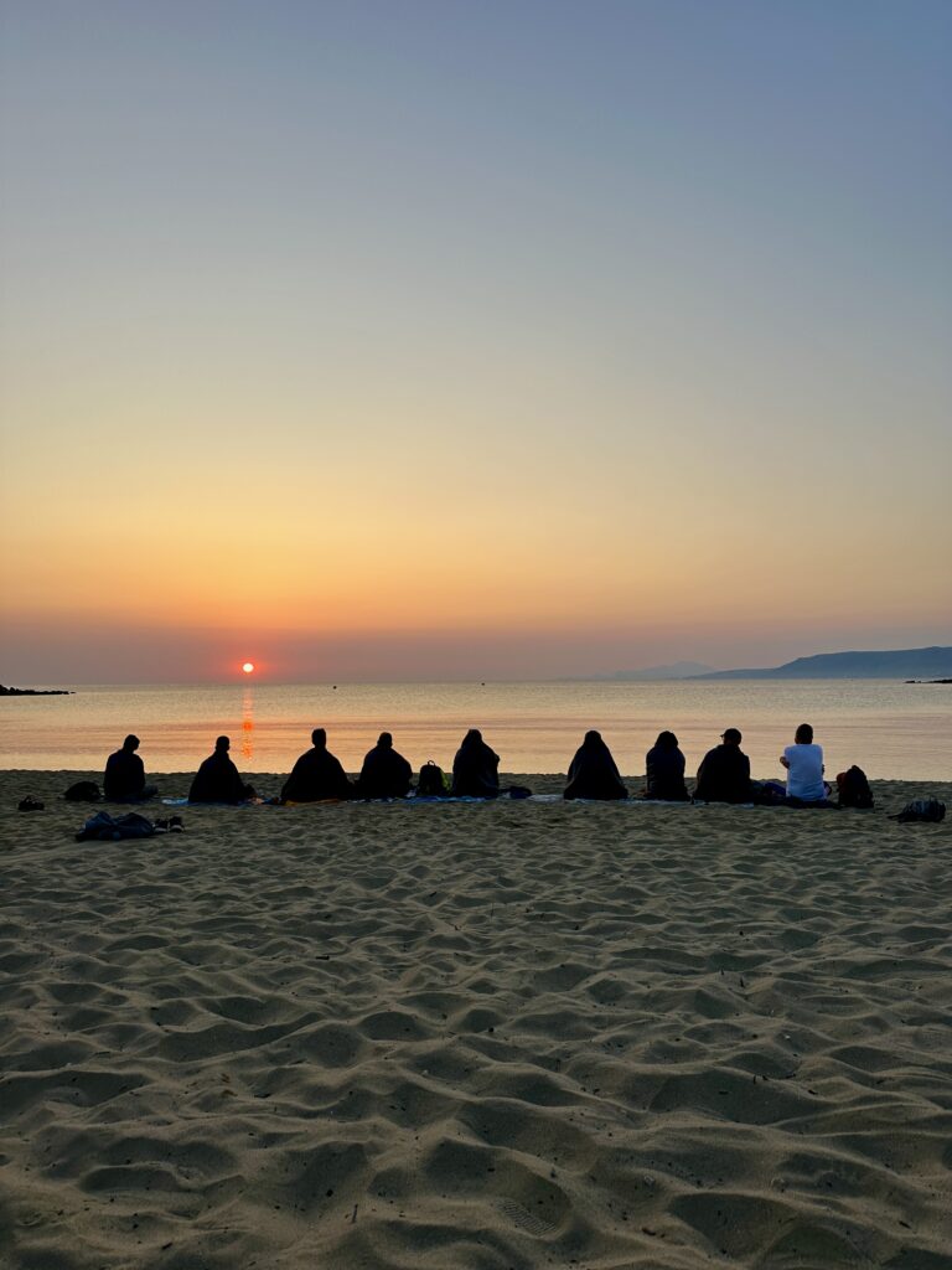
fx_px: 880
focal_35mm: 24
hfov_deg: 56.8
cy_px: 635
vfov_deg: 71.6
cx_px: 476
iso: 80
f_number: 1.78
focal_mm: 6.86
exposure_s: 1/927
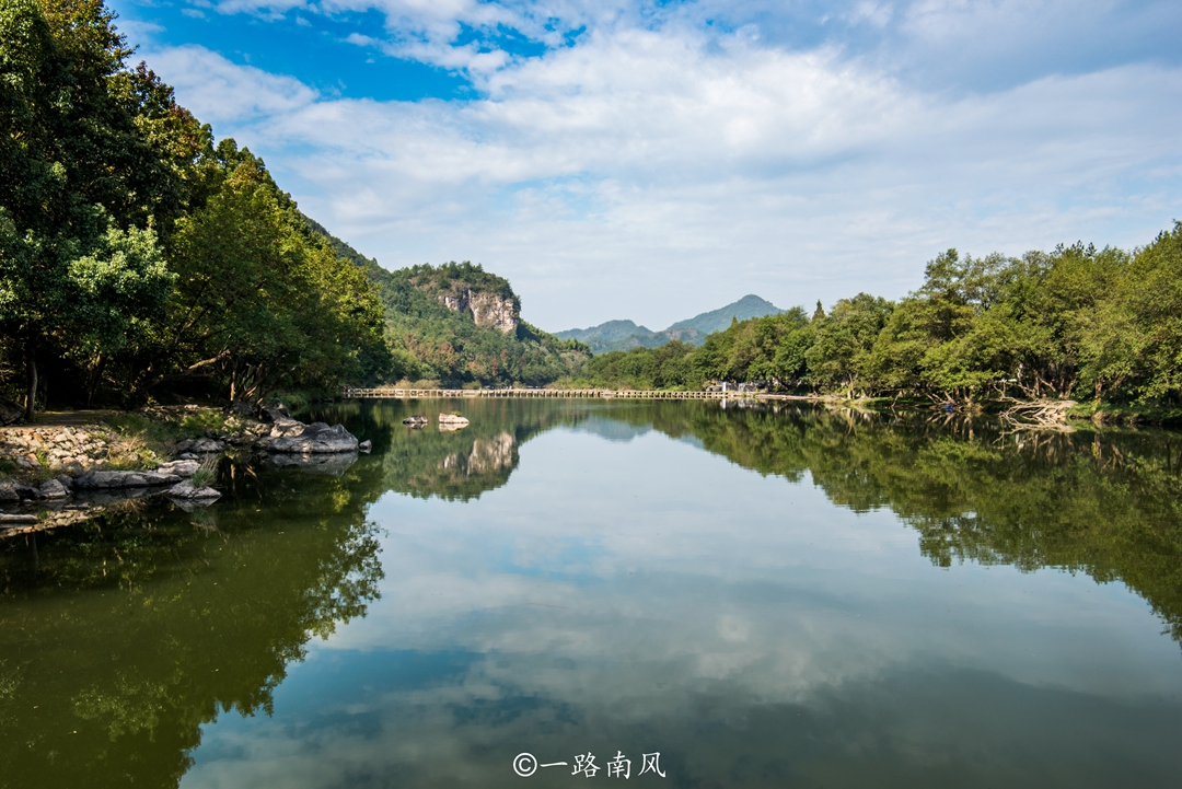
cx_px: 591
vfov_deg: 38.9
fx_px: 1117
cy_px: 394
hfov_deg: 55.8
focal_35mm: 34
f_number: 18
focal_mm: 34
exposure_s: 1/100
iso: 100
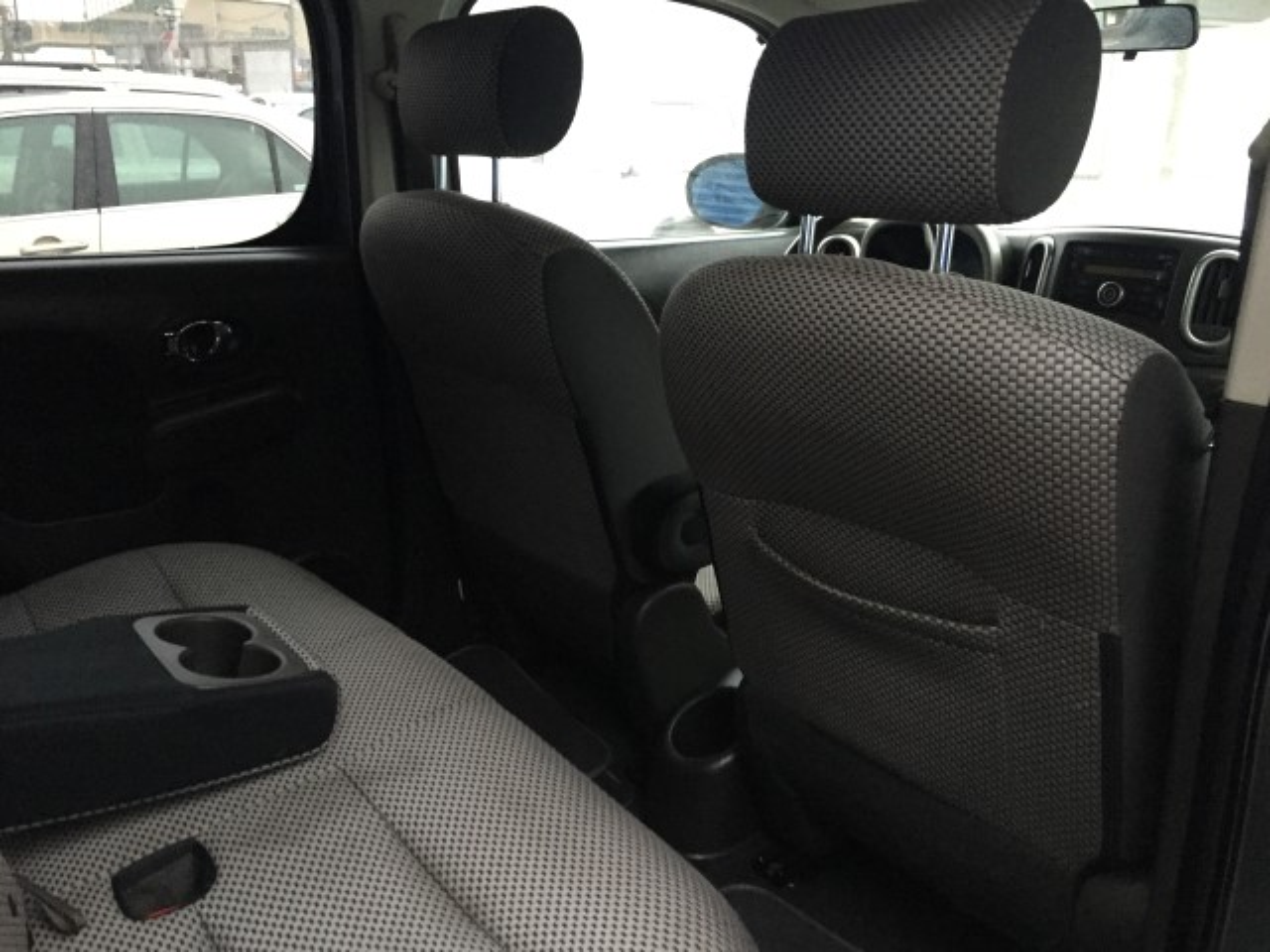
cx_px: 635
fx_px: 1064
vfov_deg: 48.2
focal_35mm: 29
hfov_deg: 61.7
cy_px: 476
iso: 250
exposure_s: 1/15
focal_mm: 4.15
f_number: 2.2
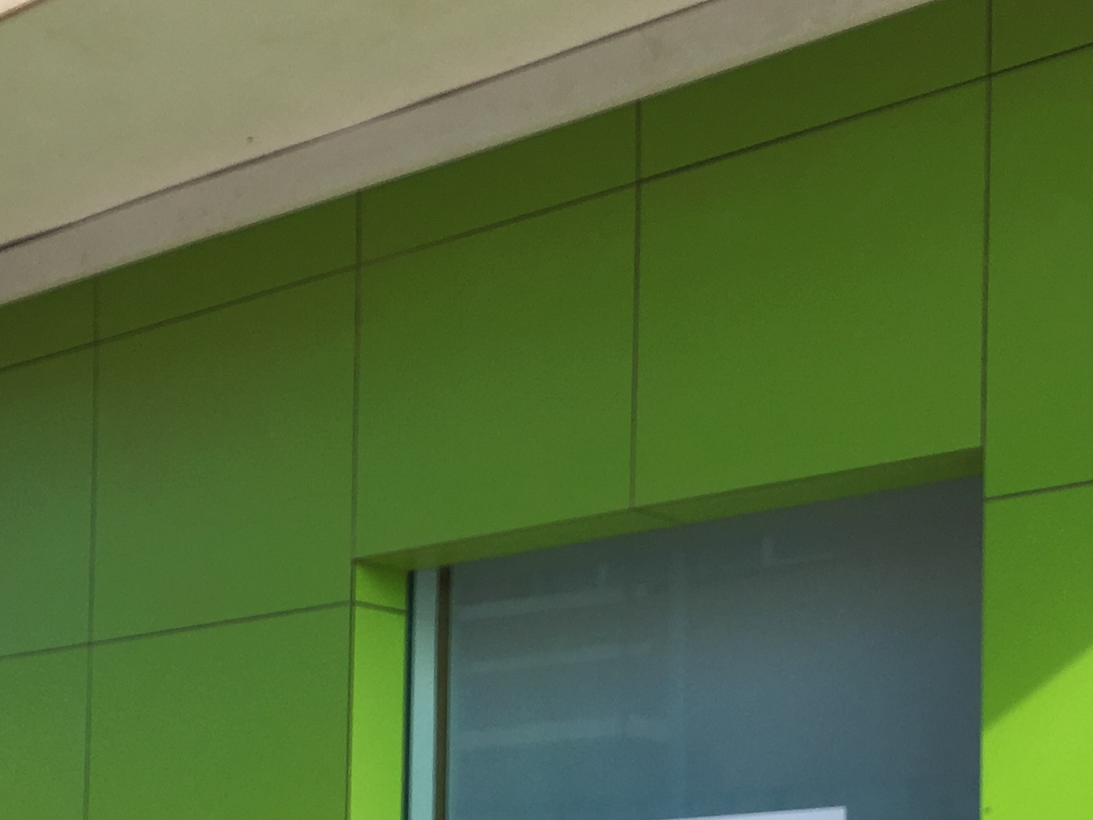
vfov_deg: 19.1
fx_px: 2337
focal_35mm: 74
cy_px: 911
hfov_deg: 26.3
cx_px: 603
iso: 25
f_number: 2.2
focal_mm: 4.15
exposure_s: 1/785
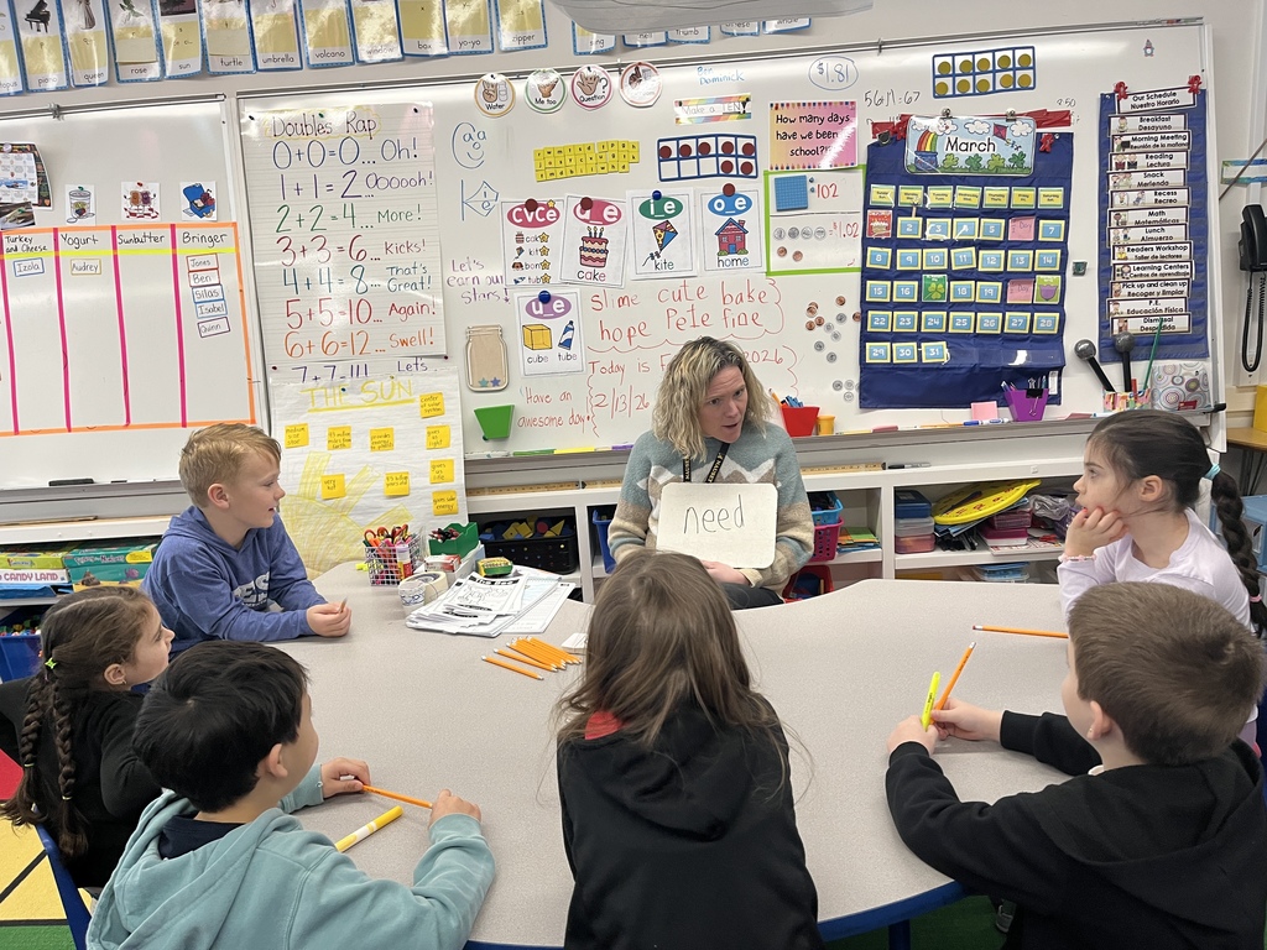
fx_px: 952
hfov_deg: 67.3
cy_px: 475
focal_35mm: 26
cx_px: 634
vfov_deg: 53.1
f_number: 1.6
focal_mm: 5.1
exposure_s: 1/69
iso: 100
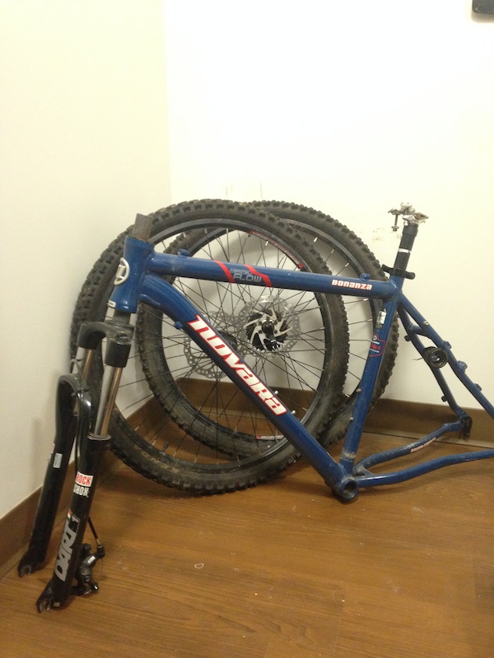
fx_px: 628
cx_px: 247
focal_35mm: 33
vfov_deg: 55.4
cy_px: 329
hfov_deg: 42.9
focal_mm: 4.12
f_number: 2.4
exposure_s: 1/15
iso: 320
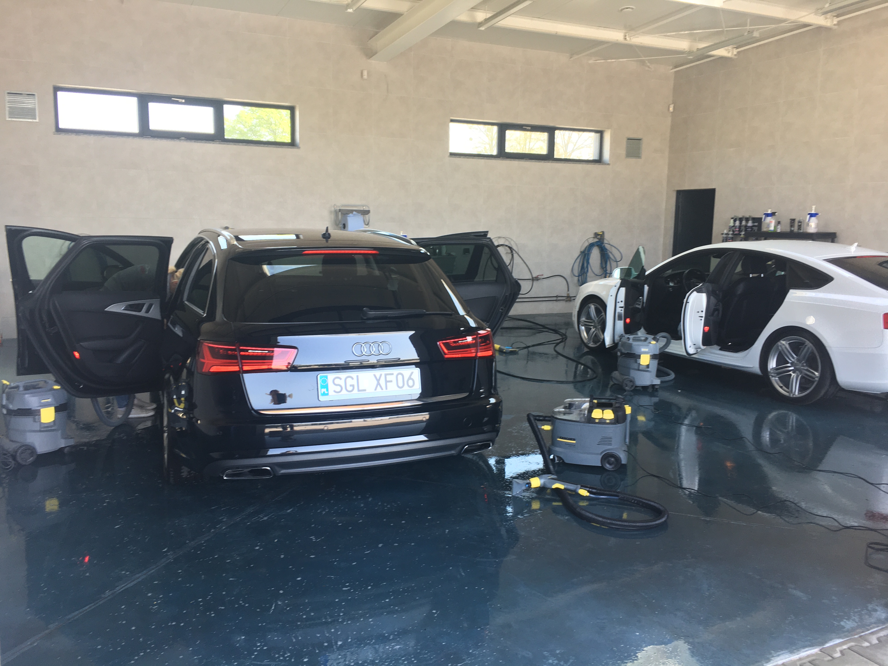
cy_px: 333
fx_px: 744
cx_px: 444
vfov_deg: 48.2
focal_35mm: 29
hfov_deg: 61.7
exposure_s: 1/50
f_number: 2.2
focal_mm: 4.15
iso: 25
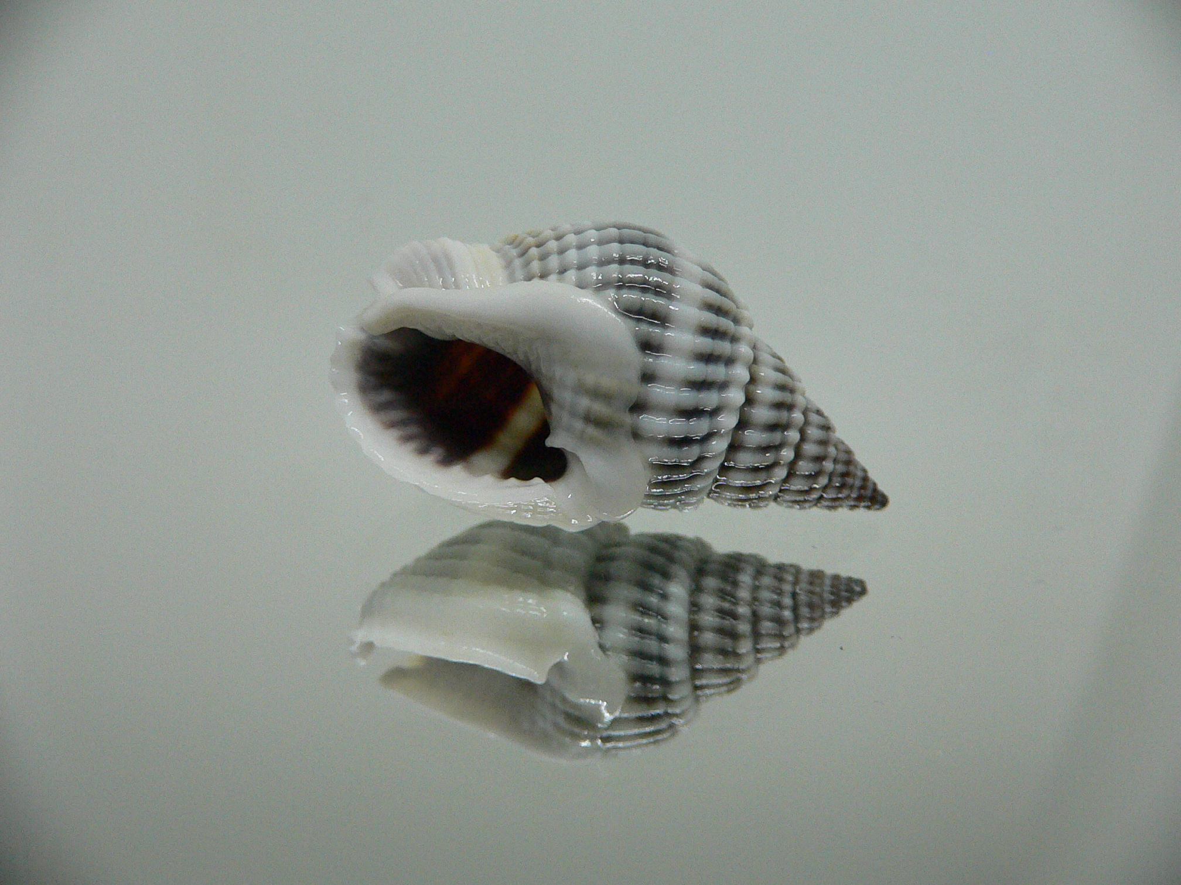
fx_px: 1194
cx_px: 590
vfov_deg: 40.7
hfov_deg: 52.6
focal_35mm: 35
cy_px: 442
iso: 200
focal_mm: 4.6
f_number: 2.8
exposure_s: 1/60
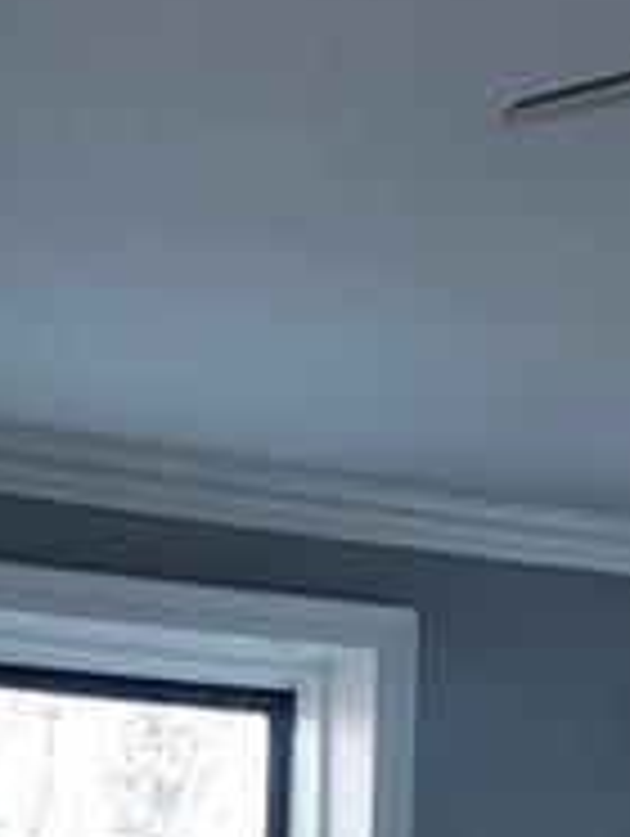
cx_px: 198
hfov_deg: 14.9
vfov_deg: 17.2
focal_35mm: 99
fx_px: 2397
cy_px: 1368
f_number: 1.78
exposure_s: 1/43
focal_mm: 6.76
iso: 50
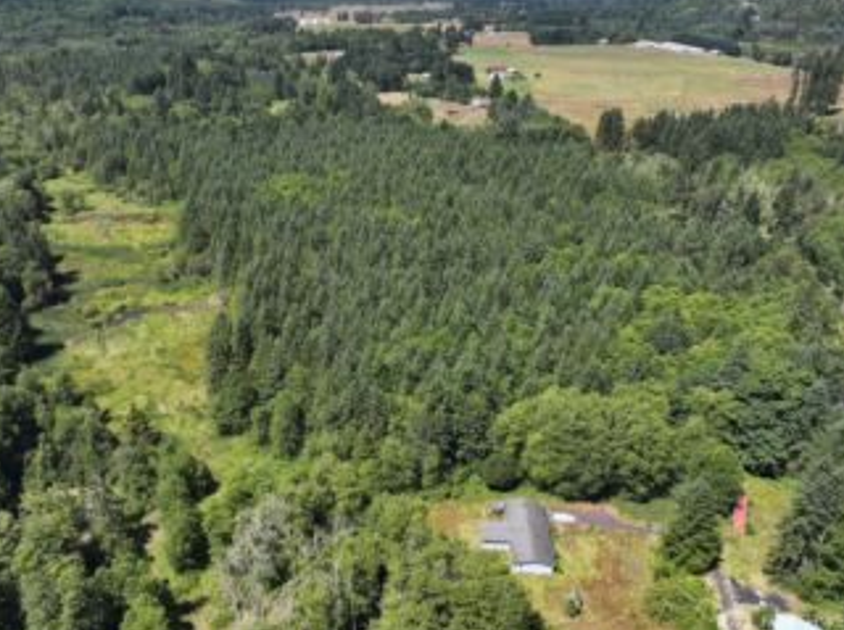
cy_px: 257
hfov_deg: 59.8
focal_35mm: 30
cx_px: 359
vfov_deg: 46.5
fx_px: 730
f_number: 2.8
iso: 110
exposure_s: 1/1600
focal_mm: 12.29
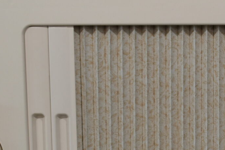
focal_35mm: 129
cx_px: 271
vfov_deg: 10.6
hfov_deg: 15.3
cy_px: 136
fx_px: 806
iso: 200
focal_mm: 23
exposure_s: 1/125
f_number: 5.6
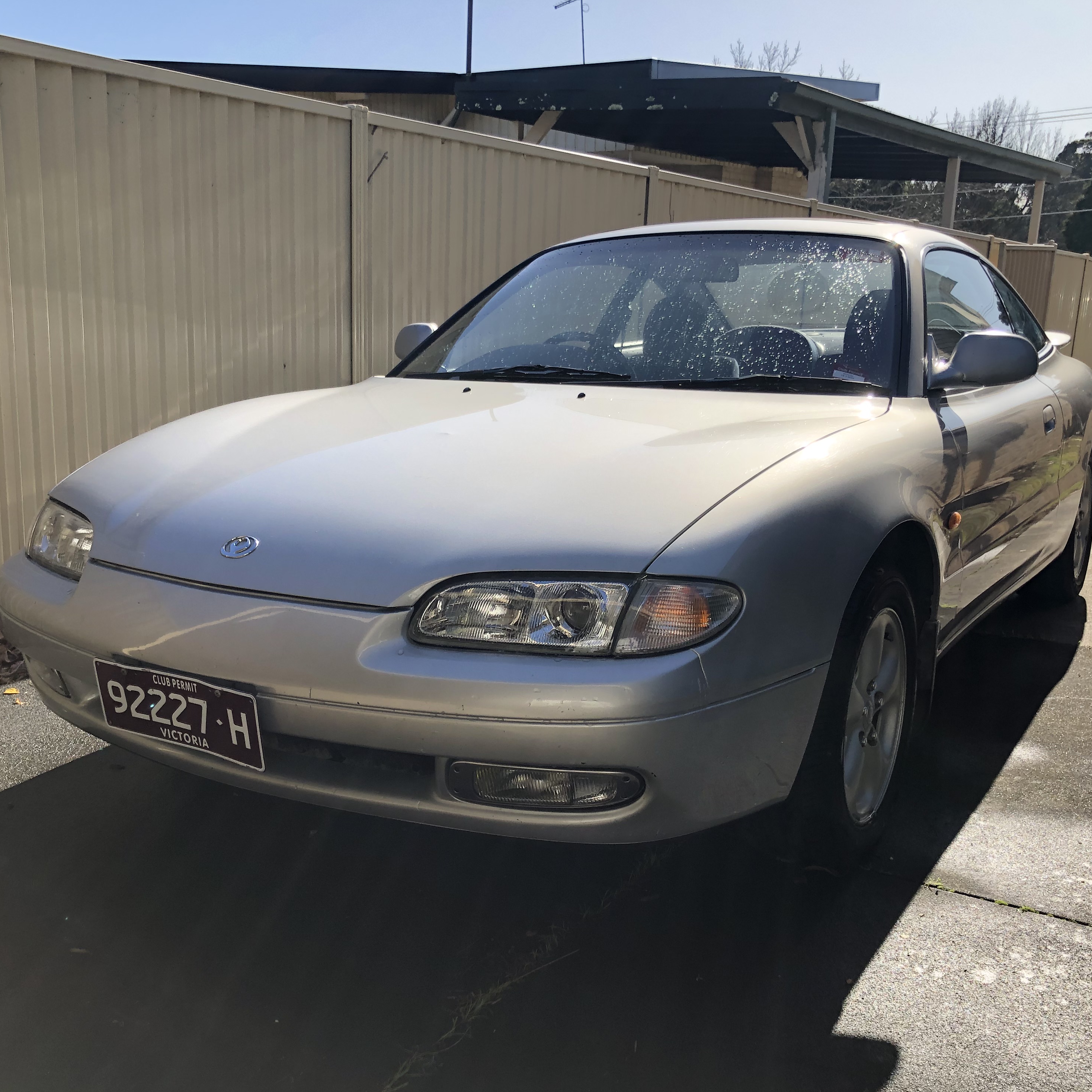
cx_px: 497
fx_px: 1213
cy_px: 556
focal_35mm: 34
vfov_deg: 48.4
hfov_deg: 48.4
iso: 20
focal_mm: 3.99
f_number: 1.8
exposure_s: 1/1372
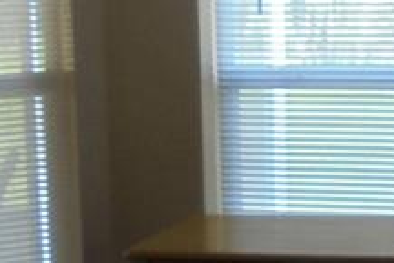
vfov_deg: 10.6
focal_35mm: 128
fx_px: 1401
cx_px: 392
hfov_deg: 15.7
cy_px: 248
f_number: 3.5
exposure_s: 1/30
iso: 100
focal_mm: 4.6
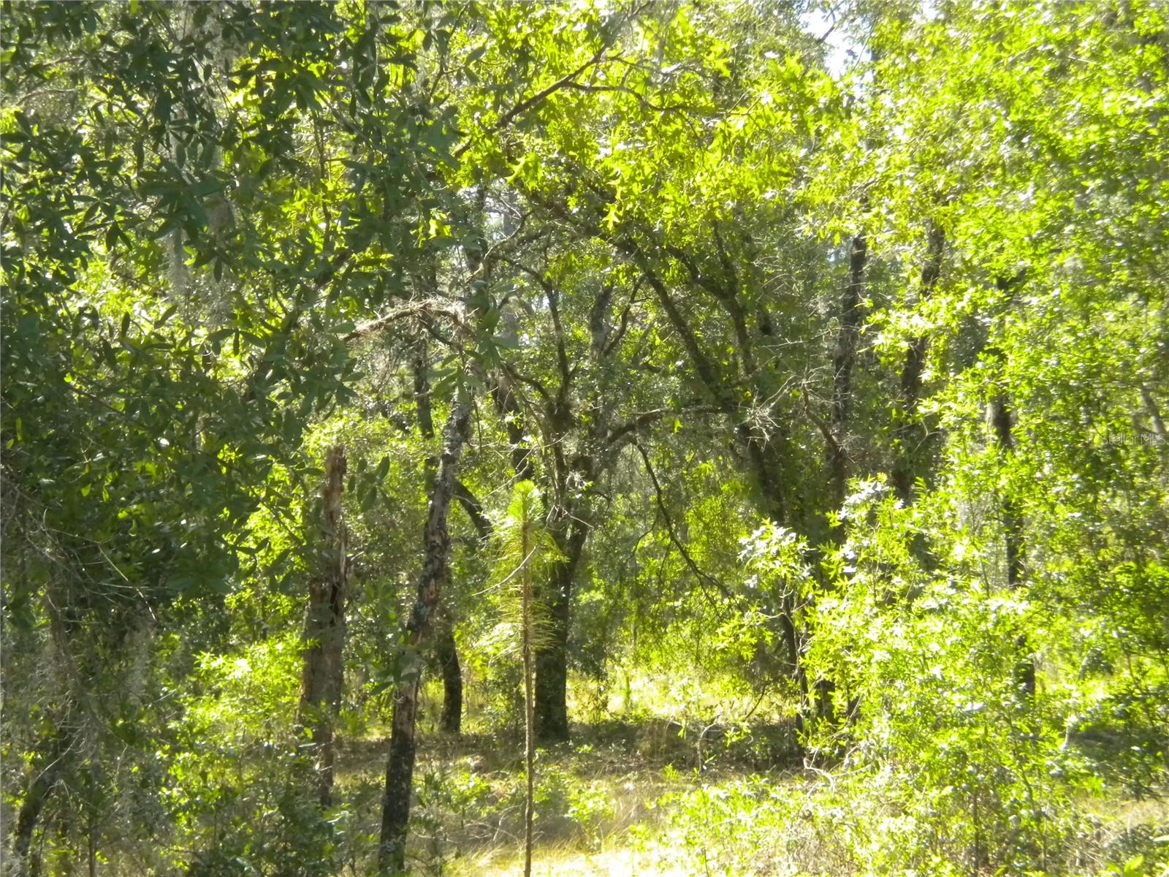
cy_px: 438
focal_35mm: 96
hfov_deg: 20.4
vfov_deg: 15.4
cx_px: 584
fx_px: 3242
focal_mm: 17.3
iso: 400
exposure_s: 1/337
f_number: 5.7
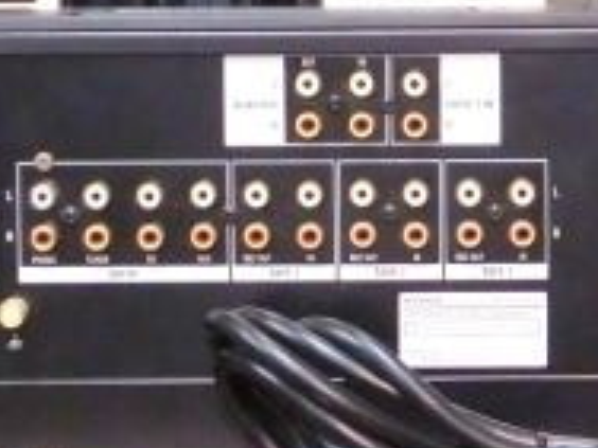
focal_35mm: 225
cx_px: 506
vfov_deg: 6.6
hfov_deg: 8.8
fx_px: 3887
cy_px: 241
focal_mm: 11.7
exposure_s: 1/15
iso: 800
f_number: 4.1
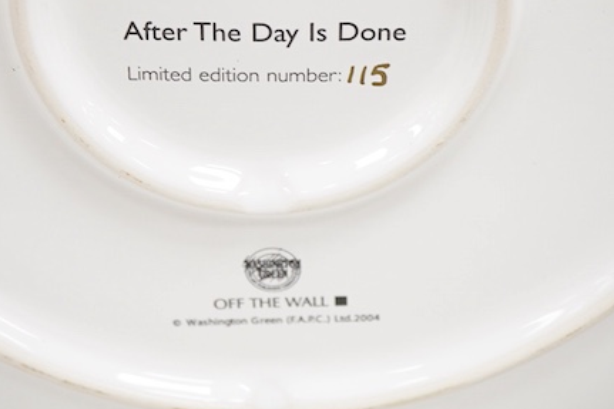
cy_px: 26
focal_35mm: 94
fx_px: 1603
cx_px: 258
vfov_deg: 14.4
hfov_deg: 21.7
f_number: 6.3
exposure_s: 1/125
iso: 1250
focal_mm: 30
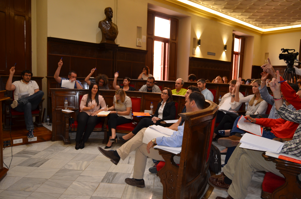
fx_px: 225
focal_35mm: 27
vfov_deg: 47.7
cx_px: 150
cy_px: 100
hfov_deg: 67.5
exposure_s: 1/60
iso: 450
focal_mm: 18
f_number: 3.5
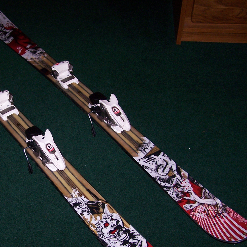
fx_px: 436
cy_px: 144
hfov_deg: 31.1
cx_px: 60
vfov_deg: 31.6
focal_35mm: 54
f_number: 2.8
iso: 140
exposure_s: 1/60
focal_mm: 6.3
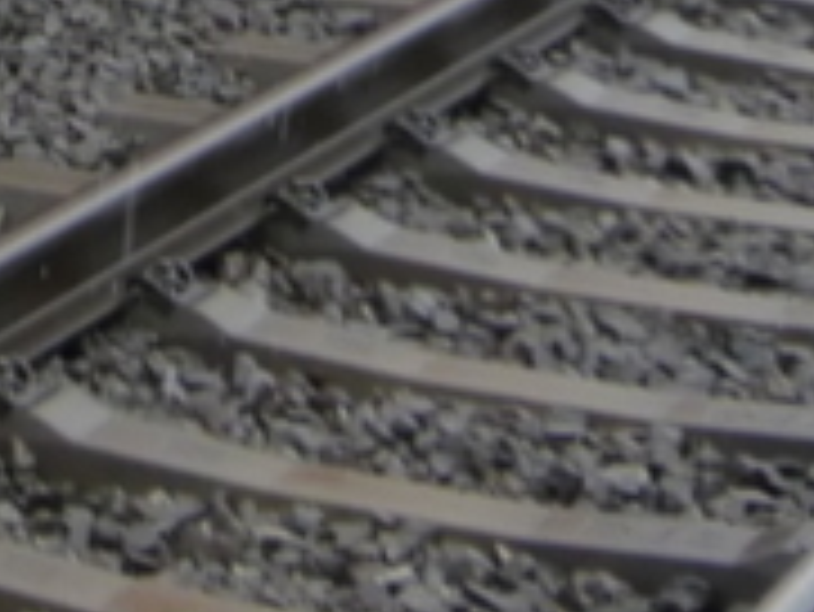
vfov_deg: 7.9
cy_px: -1017
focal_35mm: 171
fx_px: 4024
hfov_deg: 10.6
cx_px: -810
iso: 160
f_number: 4
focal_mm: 5.4
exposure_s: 1/160
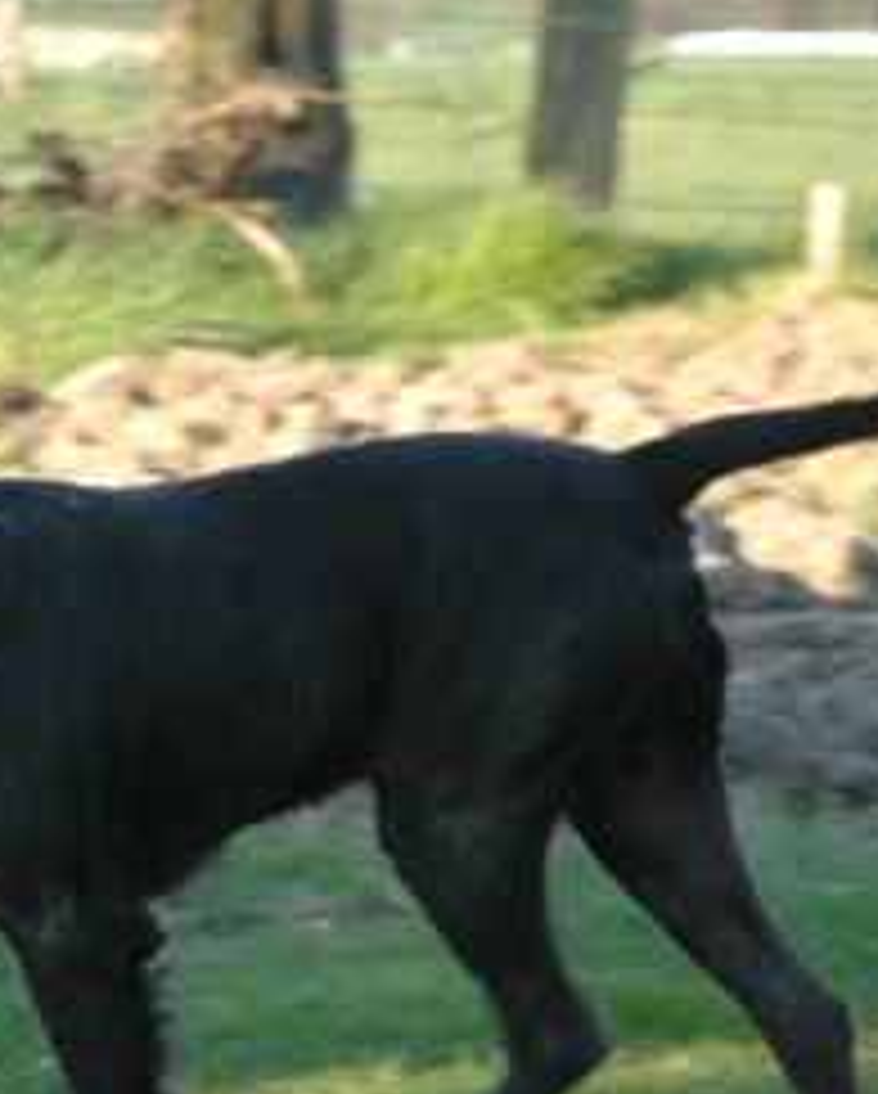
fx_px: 11153
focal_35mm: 344
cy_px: 727
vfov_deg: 5.6
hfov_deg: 4.5
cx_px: -207
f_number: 5.6
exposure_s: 1/125
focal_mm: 70
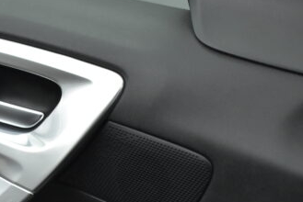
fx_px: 767
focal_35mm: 91
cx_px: 56
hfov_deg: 22.0
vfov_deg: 14.8
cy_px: 194
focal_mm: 26
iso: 1600
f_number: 4
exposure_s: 1/125
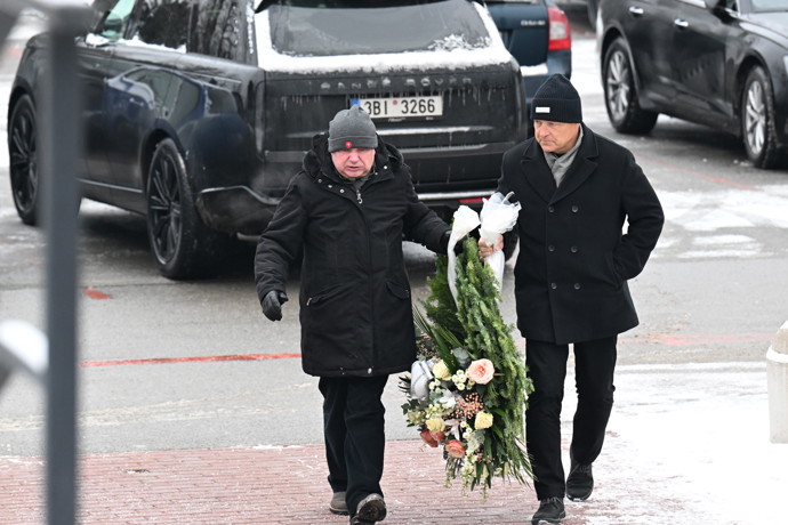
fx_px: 6238
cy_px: 262
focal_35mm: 285
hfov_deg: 7.2
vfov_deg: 4.8
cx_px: 394
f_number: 5
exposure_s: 1/250
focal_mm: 190
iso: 2000
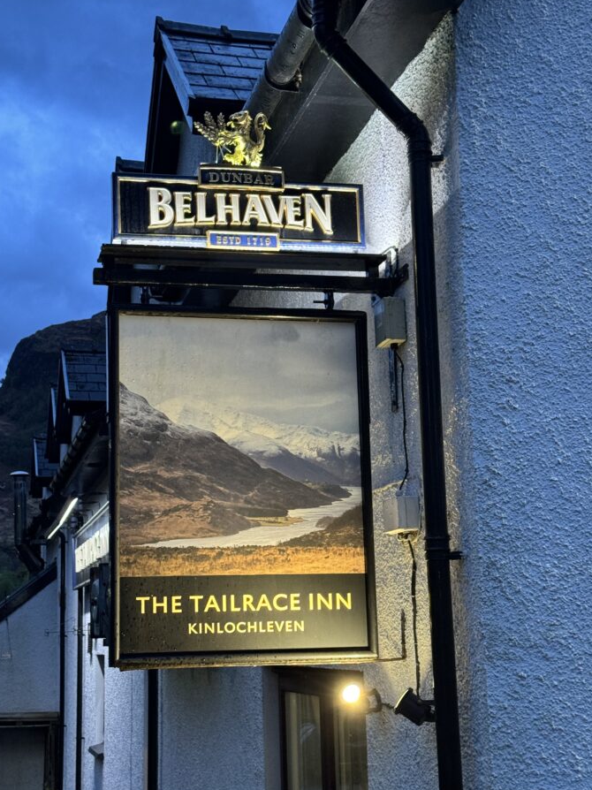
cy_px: 403
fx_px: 1255
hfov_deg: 26.5
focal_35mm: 55
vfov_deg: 34.9
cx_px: 262
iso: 400
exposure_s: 1/33
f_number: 1.78
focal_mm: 6.76
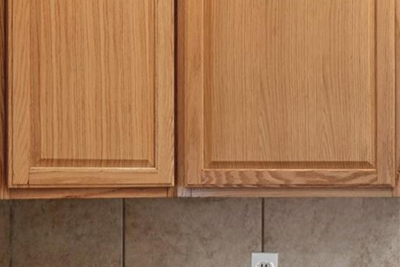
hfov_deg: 20.4
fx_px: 989
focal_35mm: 89
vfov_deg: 15.3
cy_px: 173
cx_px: 551
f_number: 11
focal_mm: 30
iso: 400
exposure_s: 1/25
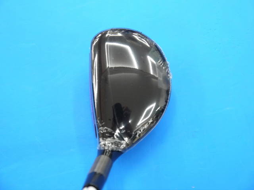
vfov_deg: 29.1
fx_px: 367
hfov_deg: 38.2
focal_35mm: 50
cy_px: 95
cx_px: 127
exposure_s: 1/125
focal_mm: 25
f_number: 4.6
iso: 800
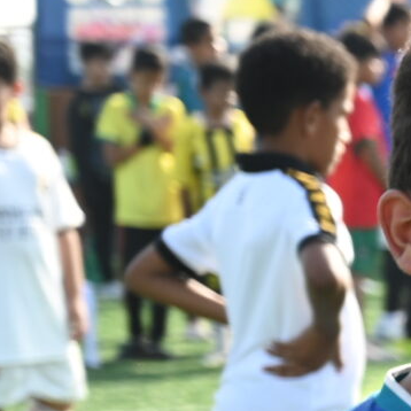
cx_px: 1281
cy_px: 608
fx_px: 5064
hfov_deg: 4.4
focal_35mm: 377
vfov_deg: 4.6
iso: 100
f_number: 4
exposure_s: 1/250
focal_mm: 62
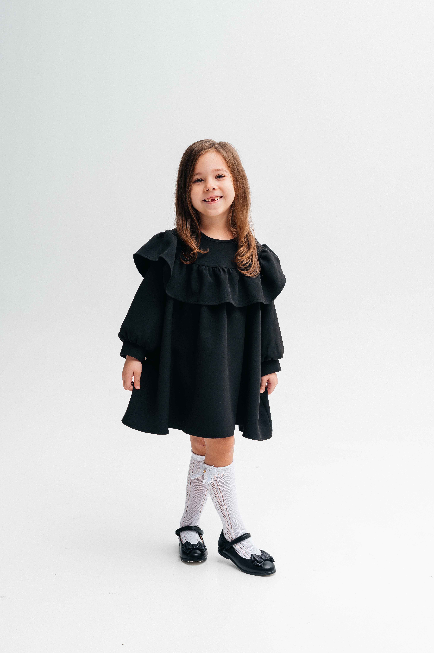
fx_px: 905
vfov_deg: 39.6
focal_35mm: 50
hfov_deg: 27.0
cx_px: 217
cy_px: 326
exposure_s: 1/200
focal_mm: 50
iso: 160
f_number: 7.1
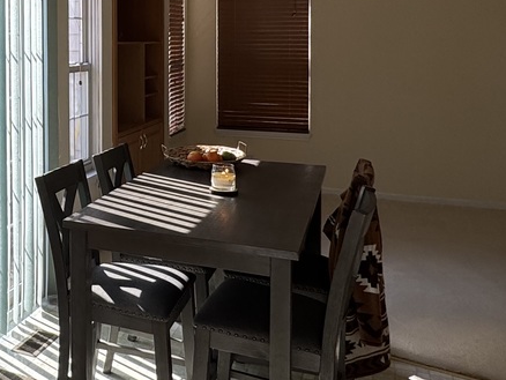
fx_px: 673
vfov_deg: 30.6
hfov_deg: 37.0
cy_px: 61
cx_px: 1
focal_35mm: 46
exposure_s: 1/199
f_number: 2.2
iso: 40
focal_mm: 2.22
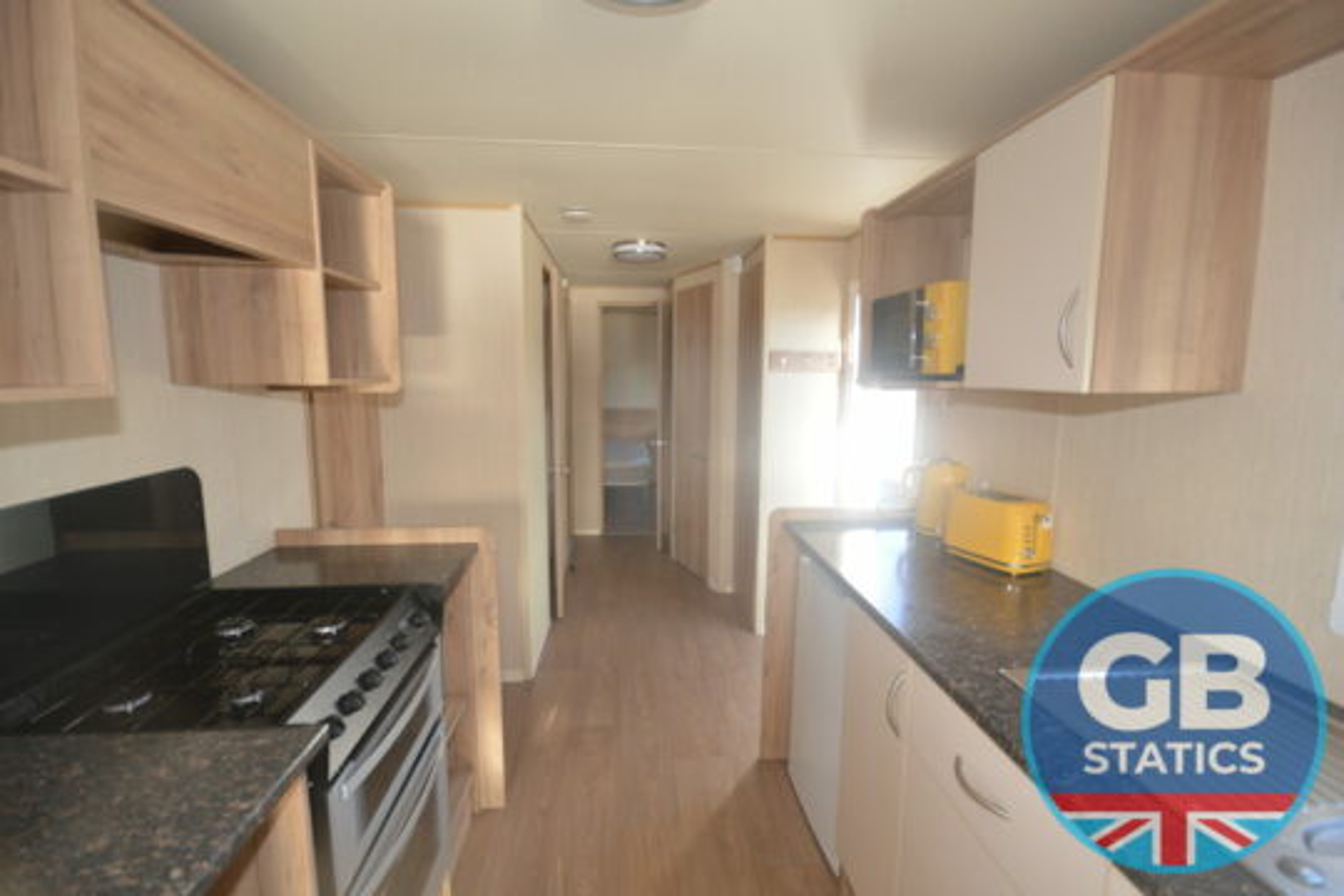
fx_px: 560
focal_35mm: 15
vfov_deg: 77.3
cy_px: 448
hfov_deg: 100.4
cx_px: 672
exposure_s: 1/100
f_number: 5
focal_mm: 10
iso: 400
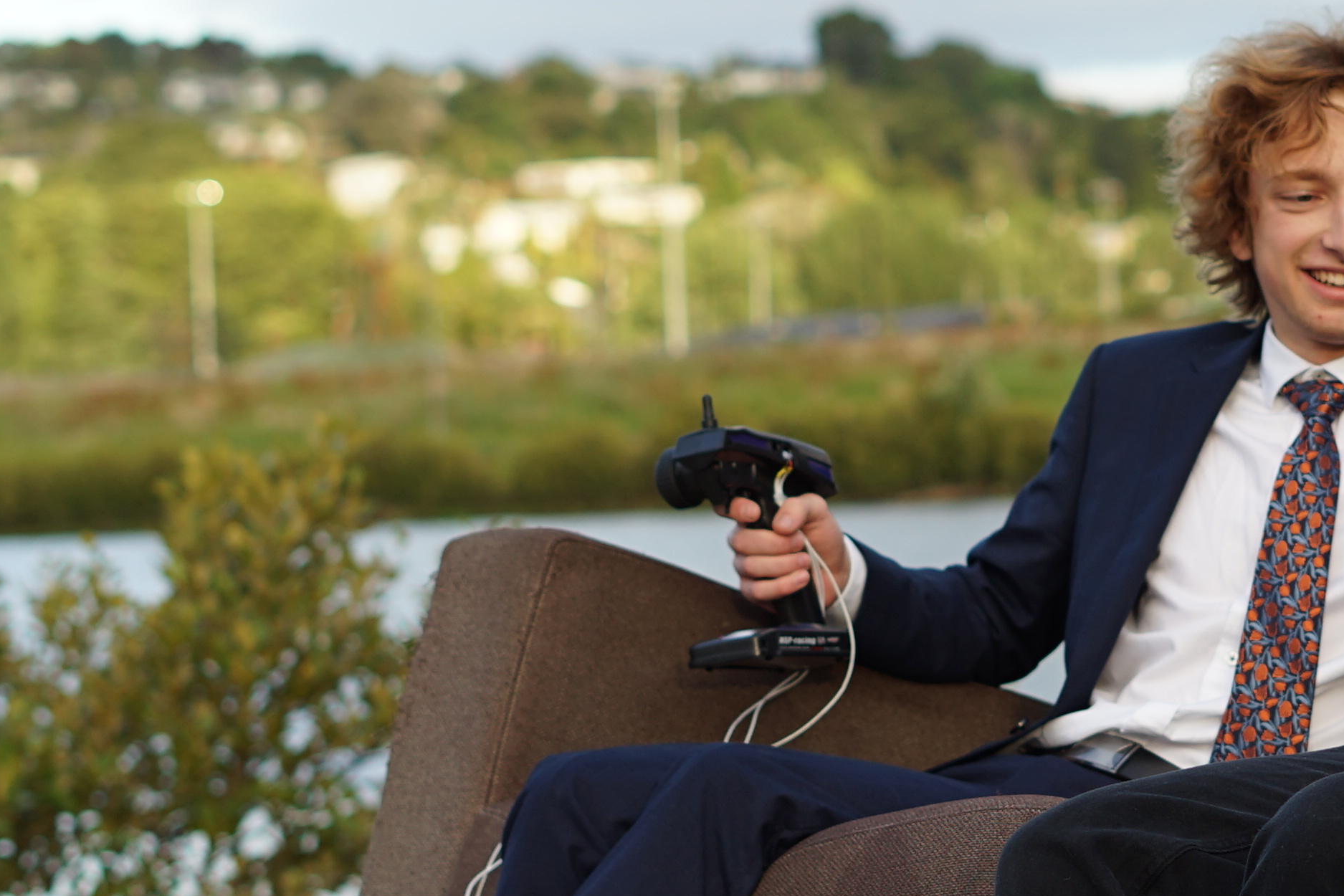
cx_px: 1260
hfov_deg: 12.7
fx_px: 5973
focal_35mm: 160
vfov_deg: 8.6
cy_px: 584
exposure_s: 1/320
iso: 100
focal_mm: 50
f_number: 2.8
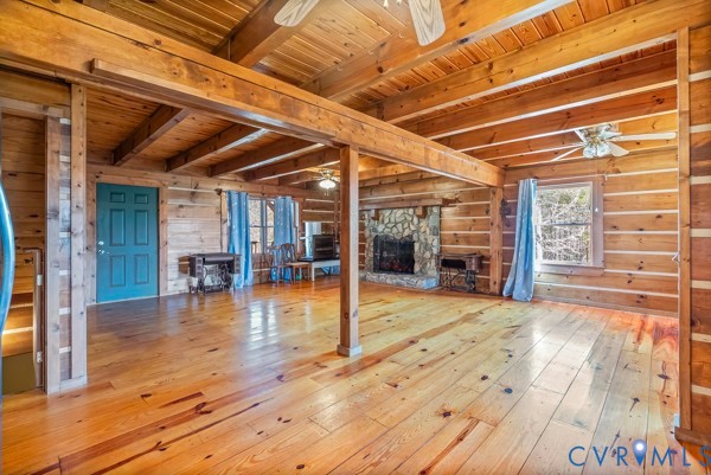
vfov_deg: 73.8
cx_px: 356
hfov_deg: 96.7
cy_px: 238
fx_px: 316
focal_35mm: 16
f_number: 8
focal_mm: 16
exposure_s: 1/3.33
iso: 2000
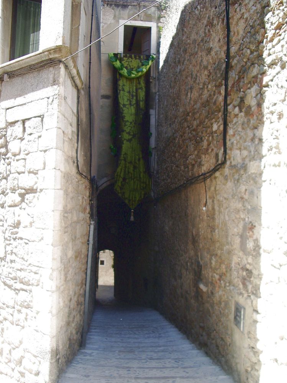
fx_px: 398
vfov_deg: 51.3
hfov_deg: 39.7
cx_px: 147
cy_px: 196
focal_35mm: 36
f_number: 2.6
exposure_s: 1/125
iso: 50
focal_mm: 5.8
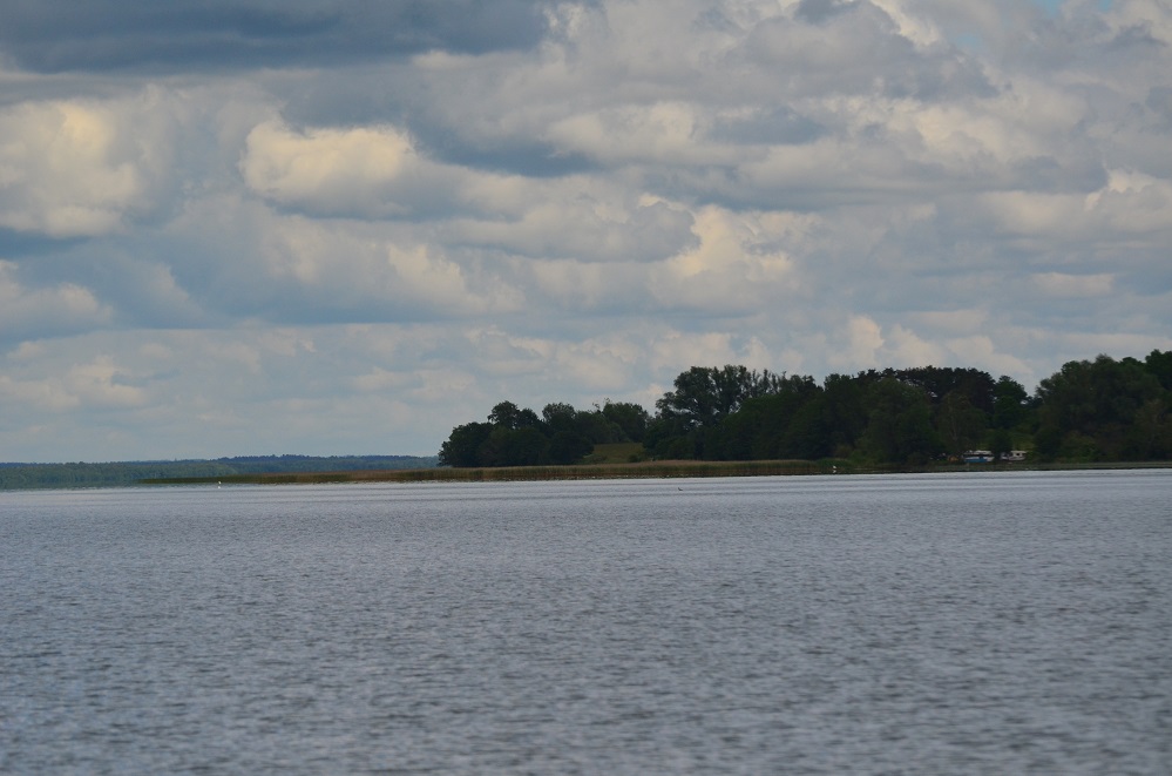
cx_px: 586
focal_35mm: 232
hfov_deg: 8.9
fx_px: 7551
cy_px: 388
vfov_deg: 5.9
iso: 360
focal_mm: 155
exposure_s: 1/8000
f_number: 4.8
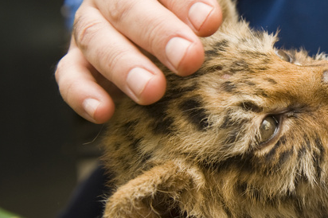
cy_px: 114
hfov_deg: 28.5
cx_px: 334
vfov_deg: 20.6
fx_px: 601
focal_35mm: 66
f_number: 4.5
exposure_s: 1/160
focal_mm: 32
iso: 400
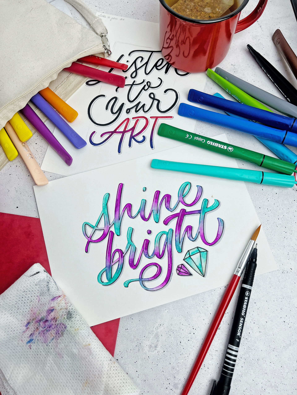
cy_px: 198
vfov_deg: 67.3
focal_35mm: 26
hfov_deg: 53.1
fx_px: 297
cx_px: 148
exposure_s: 1/100
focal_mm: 5.1
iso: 50
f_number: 1.6
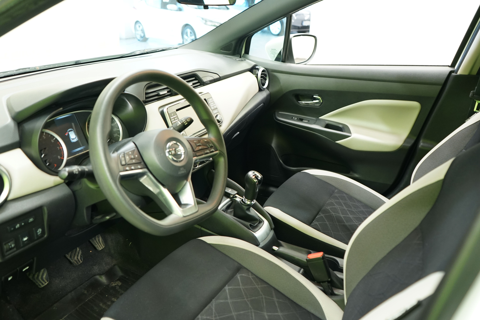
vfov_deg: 46.4
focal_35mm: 28
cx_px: 240
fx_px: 373
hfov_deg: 65.5
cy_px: 160
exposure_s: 1/13
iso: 1000
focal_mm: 28
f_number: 4
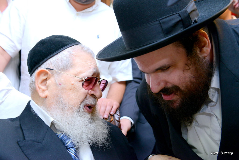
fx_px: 292
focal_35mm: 44
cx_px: 120
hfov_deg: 44.5
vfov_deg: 30.6
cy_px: 80
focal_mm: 44
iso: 1250
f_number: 5.6
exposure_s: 1/80
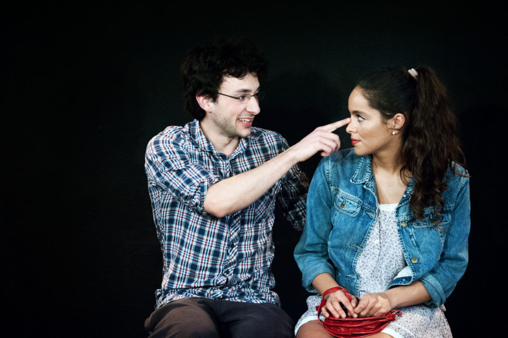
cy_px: 169
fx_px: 2820
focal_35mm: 200
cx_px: 254
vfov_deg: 6.9
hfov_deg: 10.3
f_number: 3.5
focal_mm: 200
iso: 2000
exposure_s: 1/100
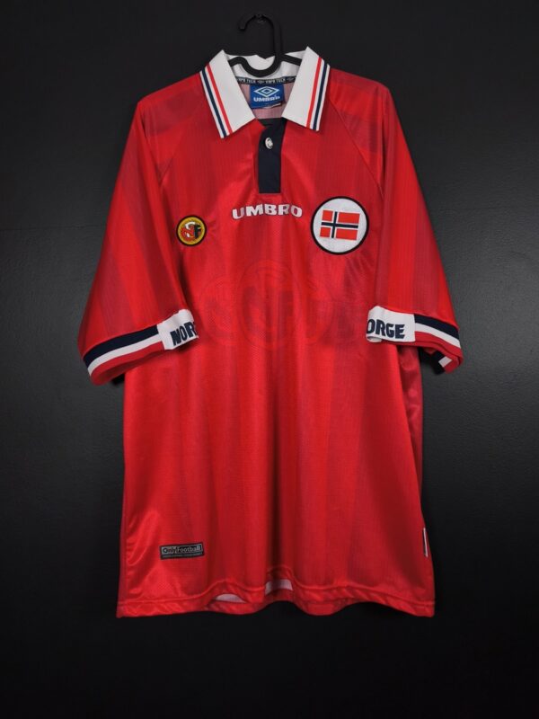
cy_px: 360
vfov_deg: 73.9
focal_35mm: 23
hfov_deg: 58.9
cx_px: 270
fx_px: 478
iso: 500
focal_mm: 6.57
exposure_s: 1/125
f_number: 1.6
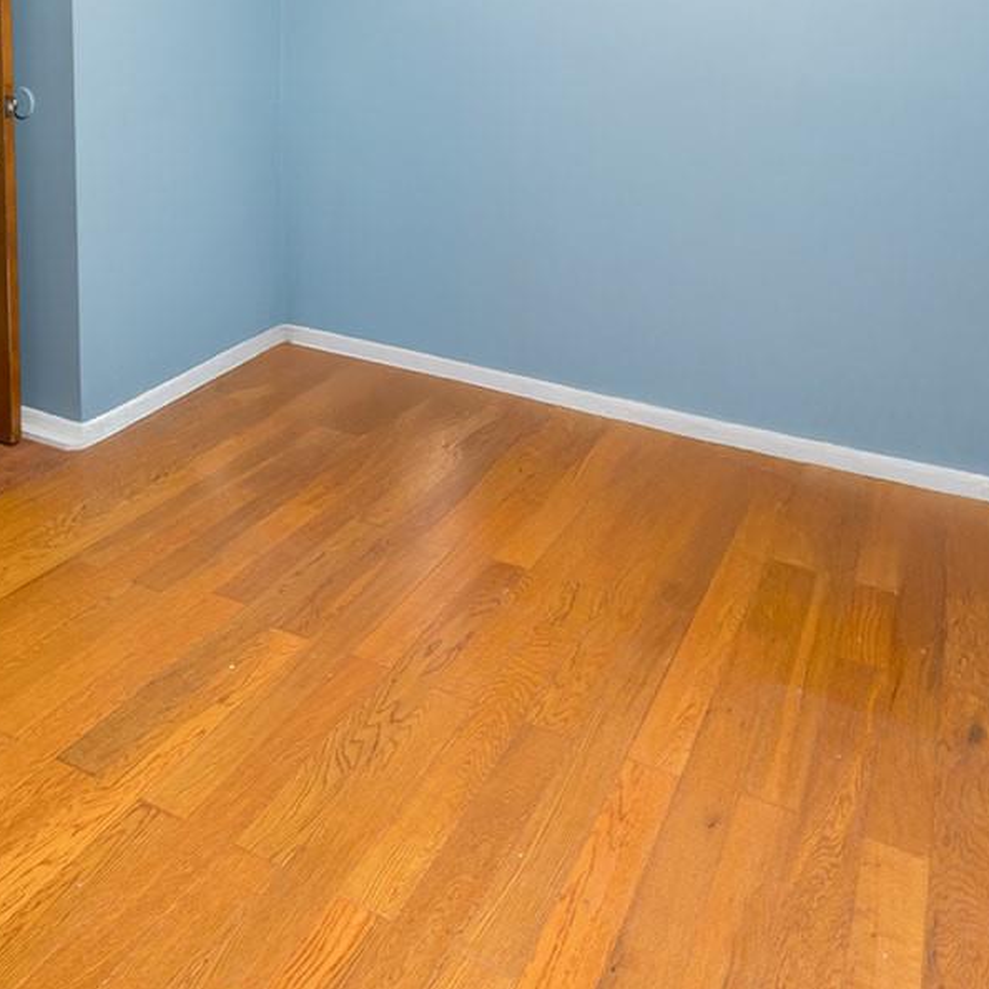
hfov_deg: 51.0
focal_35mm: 32
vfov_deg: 46.4
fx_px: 1034
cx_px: 429
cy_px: 110
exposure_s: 1/6
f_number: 8
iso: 200
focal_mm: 14
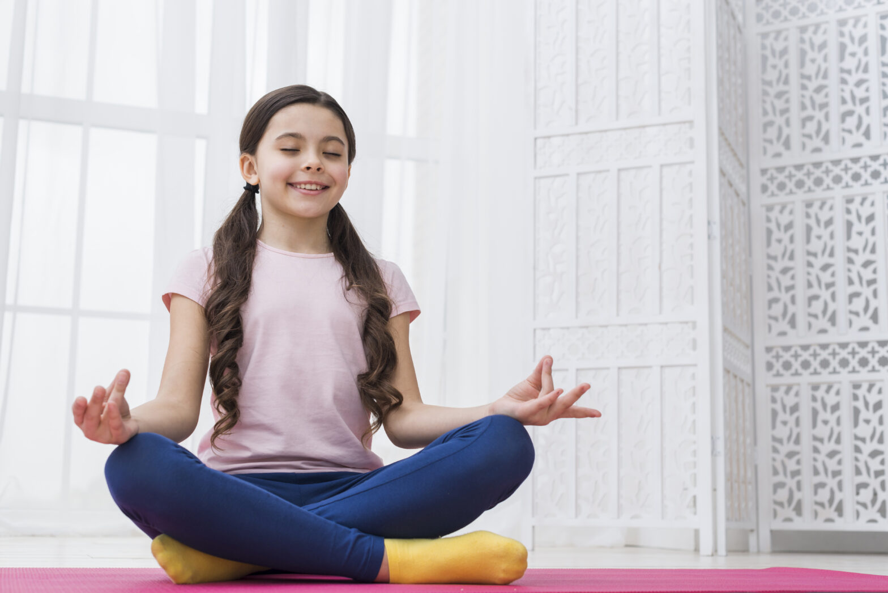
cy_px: 296
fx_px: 1233
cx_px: 444
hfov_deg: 39.6
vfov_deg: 27.0
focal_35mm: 50
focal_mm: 50
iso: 400
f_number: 5
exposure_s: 1/160
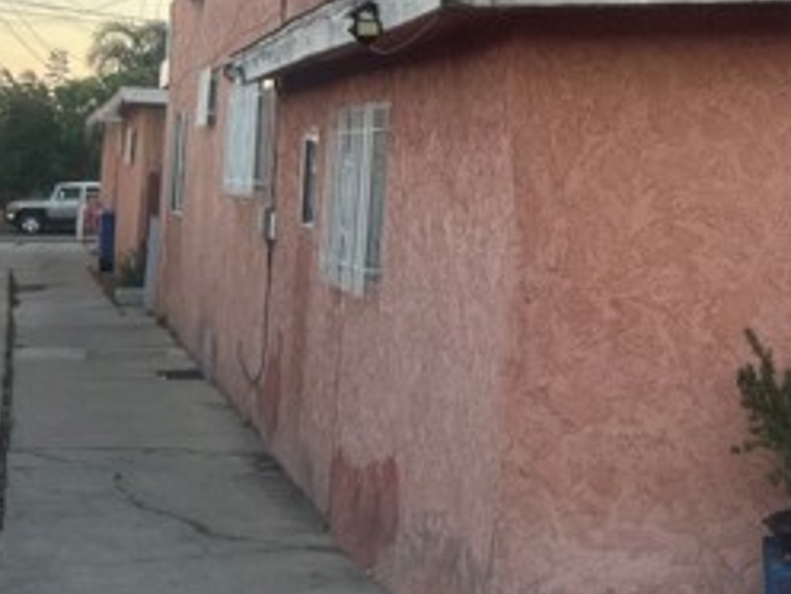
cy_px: 73
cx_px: 826
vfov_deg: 21.5
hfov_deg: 27.0
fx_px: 1531
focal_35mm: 67
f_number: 1.5
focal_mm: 5.7
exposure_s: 1/336
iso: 50
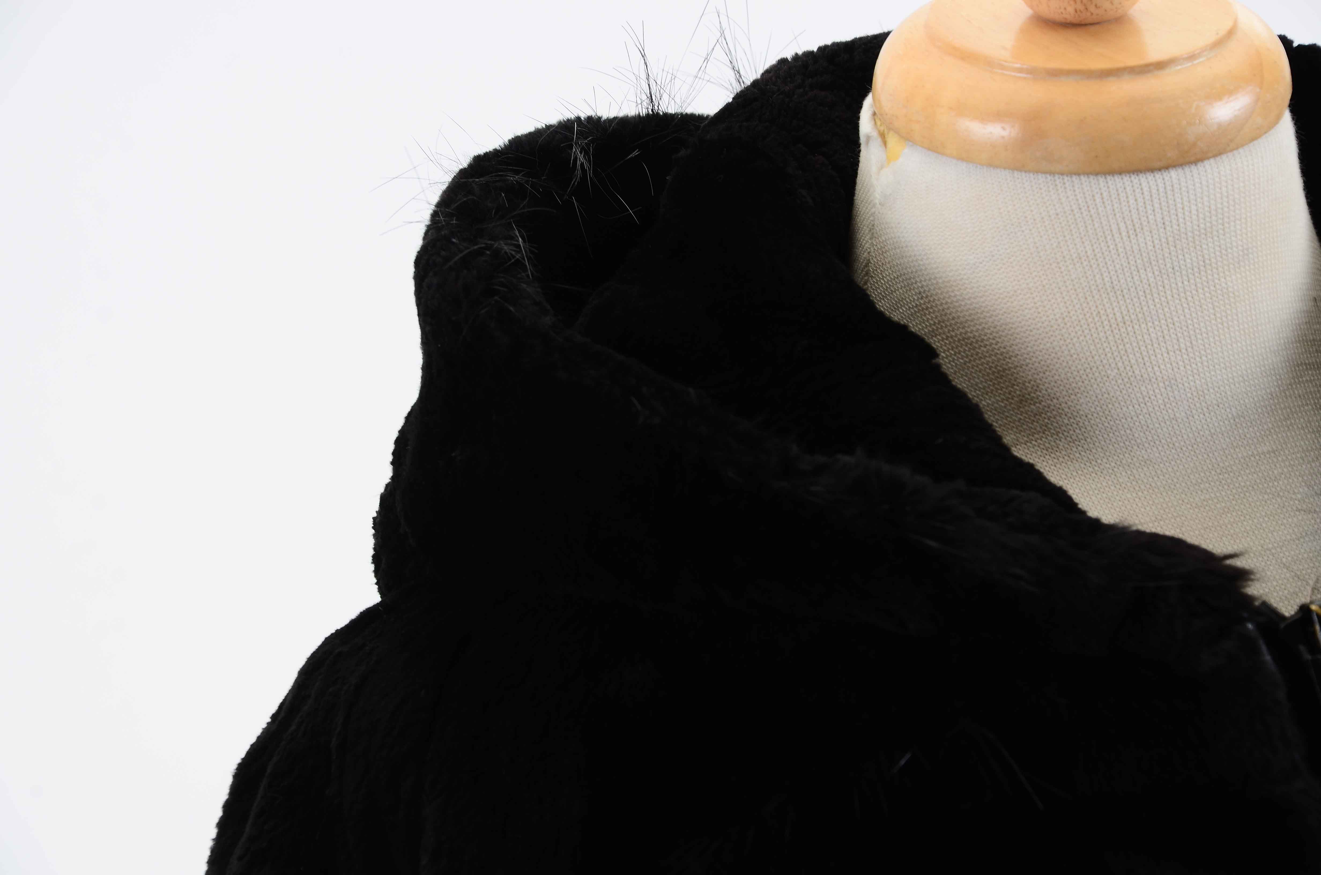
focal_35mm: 158
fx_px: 5767
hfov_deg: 13.1
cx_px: 660
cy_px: 438
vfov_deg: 8.7
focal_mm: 105
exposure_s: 1/80
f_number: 8
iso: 160
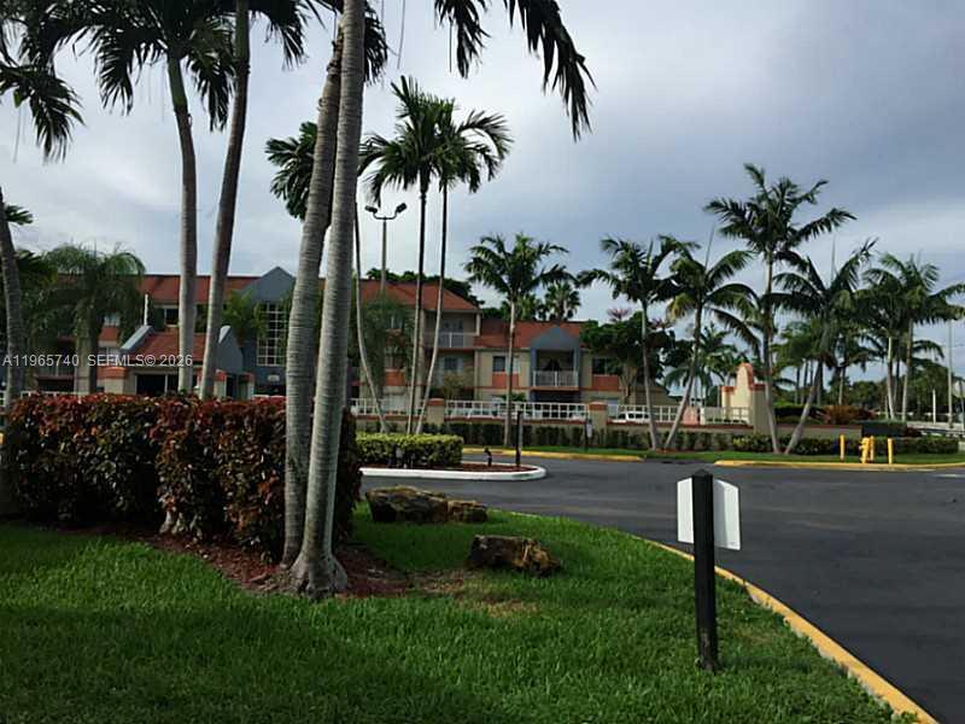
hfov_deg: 61.7
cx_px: 482
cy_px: 362
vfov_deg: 48.2
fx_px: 808
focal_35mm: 29
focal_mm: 4.15
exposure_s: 1/1883
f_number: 2.2
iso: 32
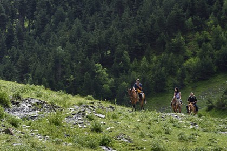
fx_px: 1261
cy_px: 76
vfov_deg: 6.9
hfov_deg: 10.3
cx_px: 114
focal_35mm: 200
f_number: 13
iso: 320
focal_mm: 200
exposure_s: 1/250
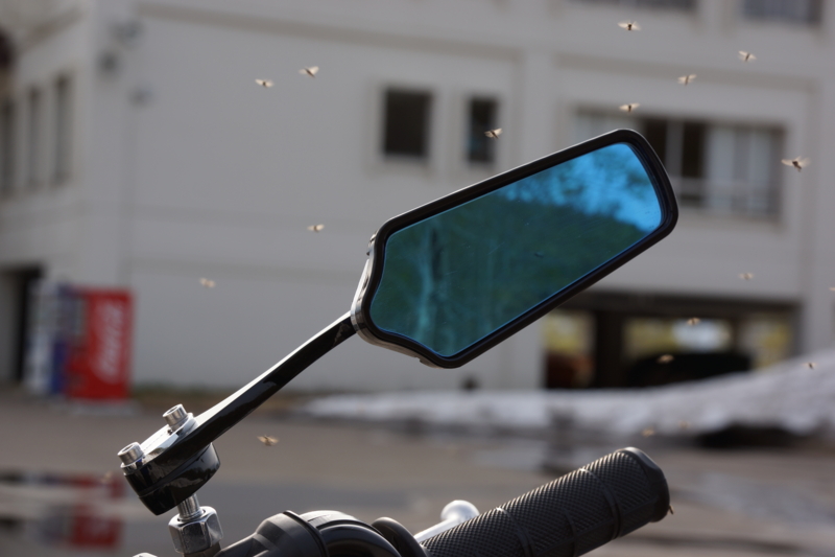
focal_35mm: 78
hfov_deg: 26.0
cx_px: 418
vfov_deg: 17.5
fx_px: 1809
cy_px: 278
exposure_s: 1/200
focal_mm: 52
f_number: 8
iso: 100
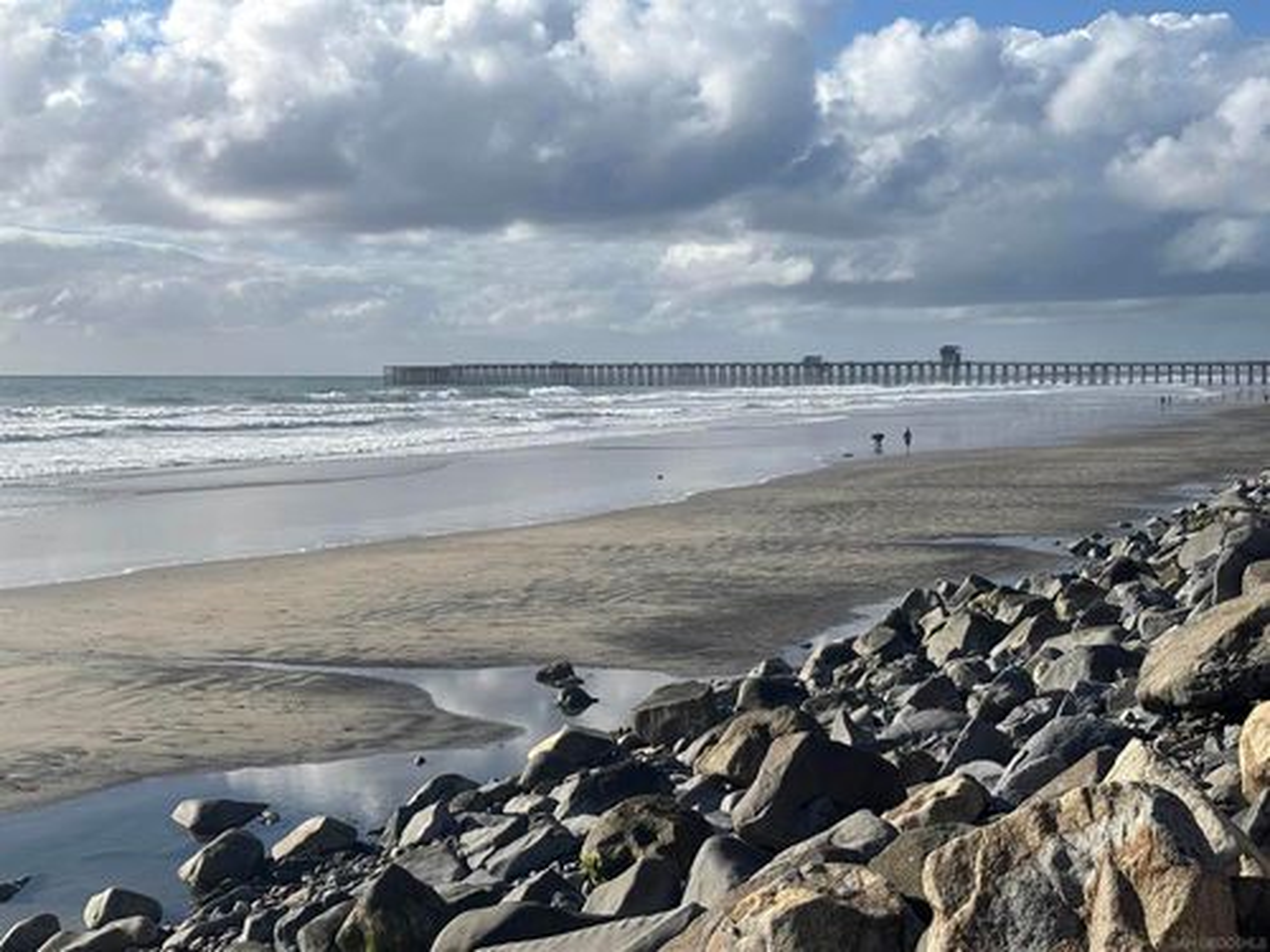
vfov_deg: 28.0
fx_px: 1908
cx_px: 635
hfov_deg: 36.8
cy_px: 476
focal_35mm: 52
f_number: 1.6
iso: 40
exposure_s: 1/4630
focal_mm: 5.96
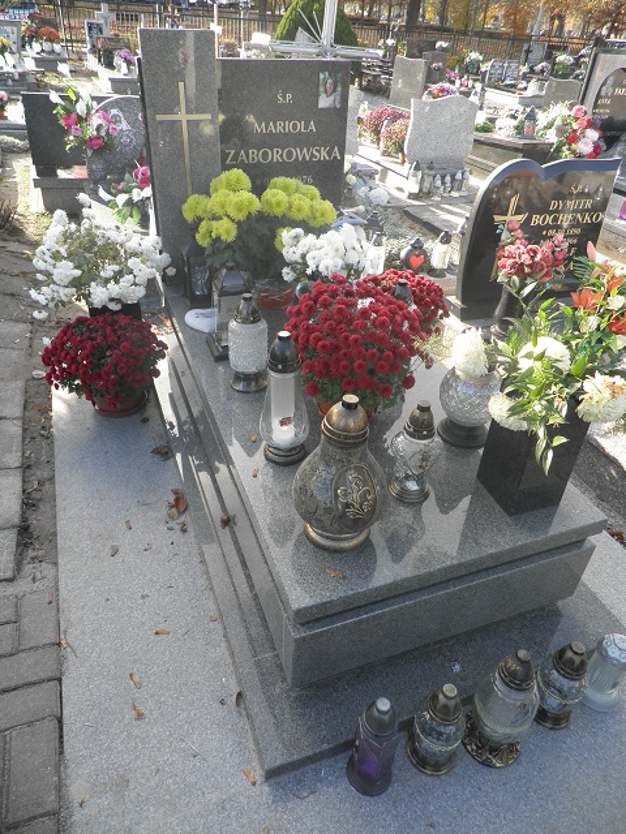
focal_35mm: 24
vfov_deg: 71.6
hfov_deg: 56.8
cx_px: 313
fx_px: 579
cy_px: 417
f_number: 3.3
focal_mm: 4.3
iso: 64
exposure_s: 1/125
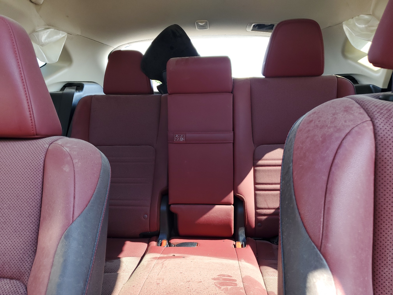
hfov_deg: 67.3
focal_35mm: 26
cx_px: 196
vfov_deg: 53.1
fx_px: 295
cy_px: 148
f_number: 1.5
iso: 50
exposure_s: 1/147
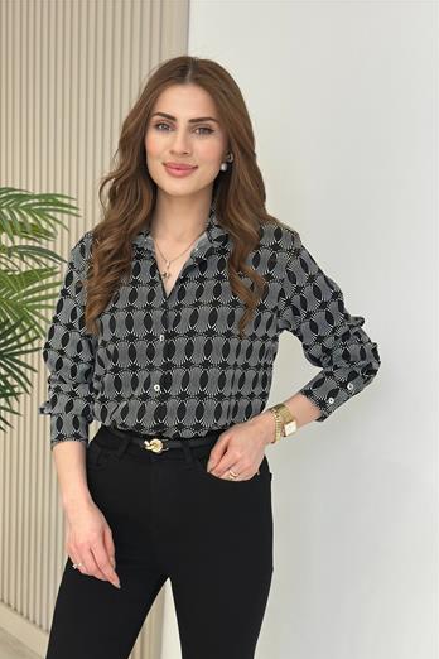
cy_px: 334
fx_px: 933
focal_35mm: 51
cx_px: 189
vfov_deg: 38.9
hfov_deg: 26.5
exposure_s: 1/208
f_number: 1.78
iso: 80
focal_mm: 6.86
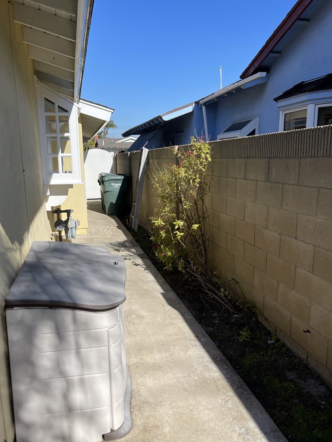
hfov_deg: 46.7
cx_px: 142
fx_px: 383
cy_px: 242
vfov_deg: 59.8
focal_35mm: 30
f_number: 1.6
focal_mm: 5.1
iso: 32
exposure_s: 1/4202
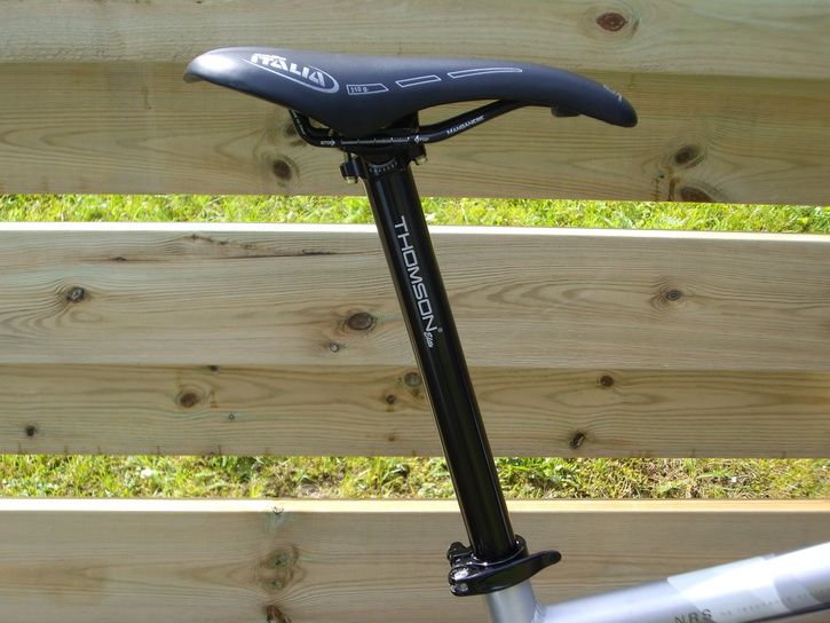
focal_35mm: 55
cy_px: 312
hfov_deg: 34.9
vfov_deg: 26.6
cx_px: 415
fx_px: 1319
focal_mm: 9
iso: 50
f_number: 3.3
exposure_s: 1/160
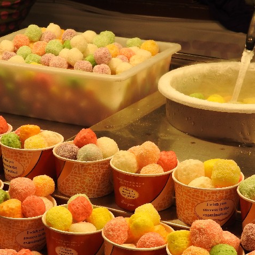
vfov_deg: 16.7
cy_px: 152
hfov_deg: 16.7
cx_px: 141
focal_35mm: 104
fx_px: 867
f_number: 4.5
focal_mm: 12.5
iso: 100
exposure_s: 1/200
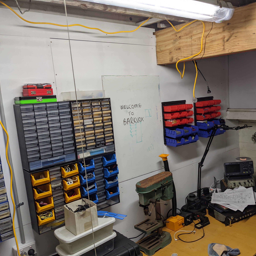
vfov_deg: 51.1
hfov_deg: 50.2
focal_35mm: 32
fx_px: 268
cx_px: 170
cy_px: 128
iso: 64
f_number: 1.73
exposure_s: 1/49.9
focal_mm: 4.38
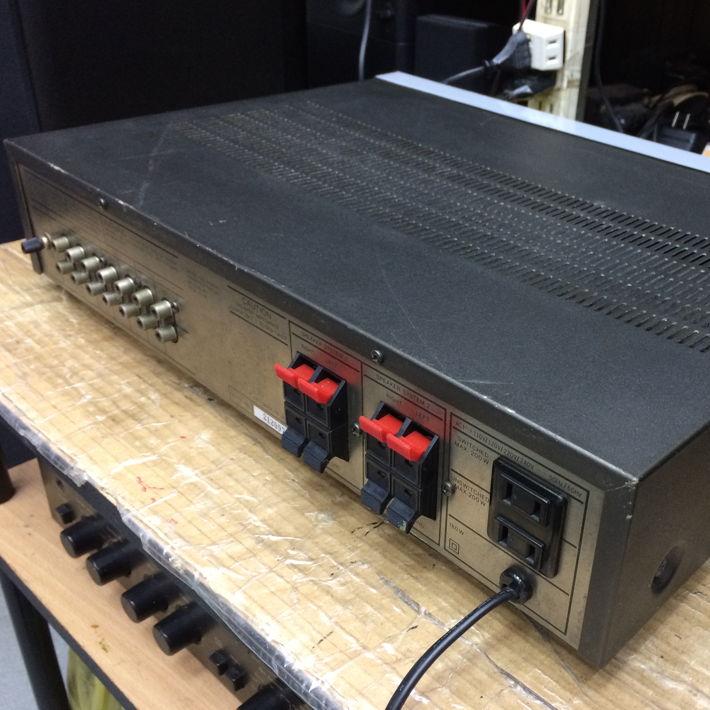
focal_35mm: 35
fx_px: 812
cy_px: 360
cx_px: 473
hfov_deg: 46.5
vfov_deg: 47.2
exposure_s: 1/33
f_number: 2.2
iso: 200
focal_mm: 4.15
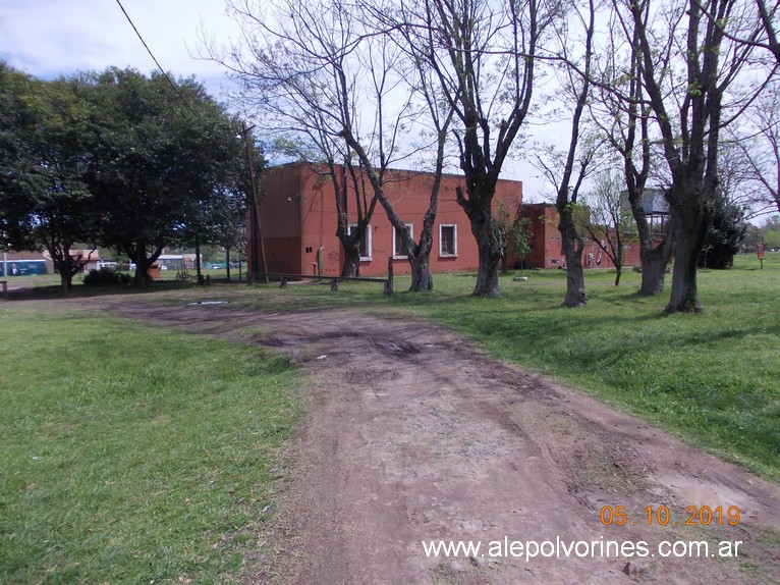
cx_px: 390
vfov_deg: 49.7
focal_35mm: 28
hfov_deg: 63.5
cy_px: 292
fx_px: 631
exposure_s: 1/400
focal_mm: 4
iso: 80
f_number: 5.4
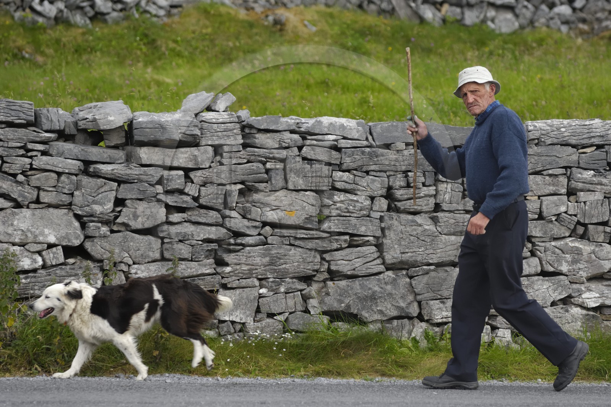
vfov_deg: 5.7
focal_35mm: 240
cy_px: 204
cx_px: 306
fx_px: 4072
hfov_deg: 8.6
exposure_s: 1/400
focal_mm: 160
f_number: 3.3
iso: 100
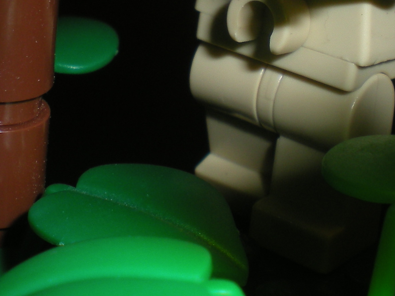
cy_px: 77
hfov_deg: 18.7
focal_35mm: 105
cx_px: 224
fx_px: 1198
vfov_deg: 14.0
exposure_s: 1/60
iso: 64
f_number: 4.6
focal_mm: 6.3
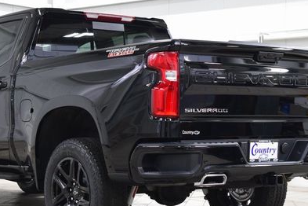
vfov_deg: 15.5
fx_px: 753
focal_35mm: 88
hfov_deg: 23.1
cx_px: 111
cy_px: 121
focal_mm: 36
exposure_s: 1/60
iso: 1600
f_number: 3.5
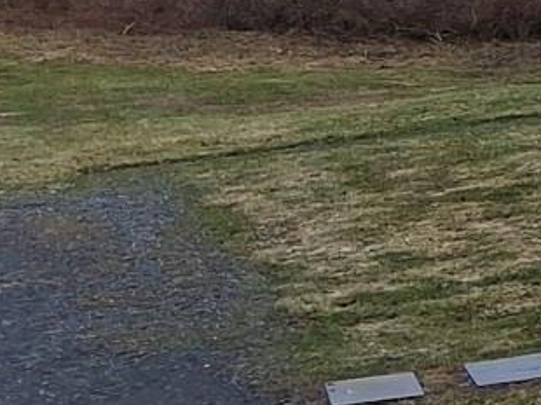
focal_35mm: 168
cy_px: -429
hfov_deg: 9.2
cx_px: 1654
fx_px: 2624
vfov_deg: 8.3
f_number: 1.8
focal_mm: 3.98
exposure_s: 1/314
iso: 25
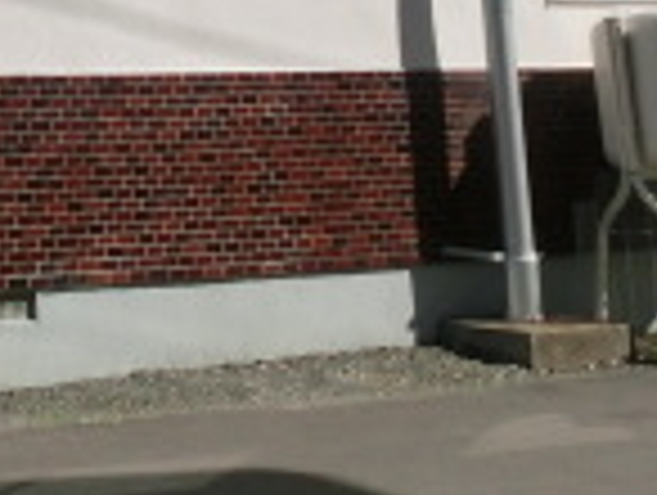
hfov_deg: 17.7
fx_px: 1996
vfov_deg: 12.8
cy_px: -414
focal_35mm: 105
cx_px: -162
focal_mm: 4.24
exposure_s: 1/500
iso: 80
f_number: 7.9
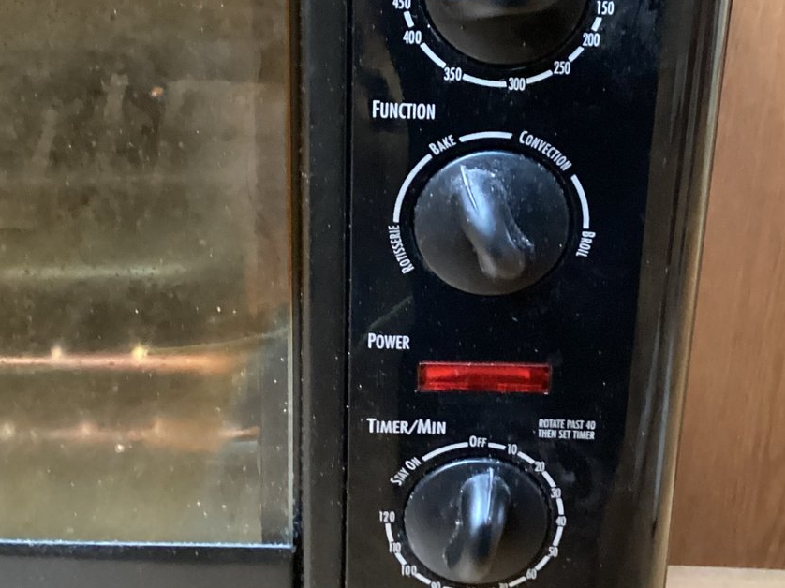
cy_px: 180
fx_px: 1270
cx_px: 456
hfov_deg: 34.3
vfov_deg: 25.9
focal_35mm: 56
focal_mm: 3.3
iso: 640
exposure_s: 1/17
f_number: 2.4
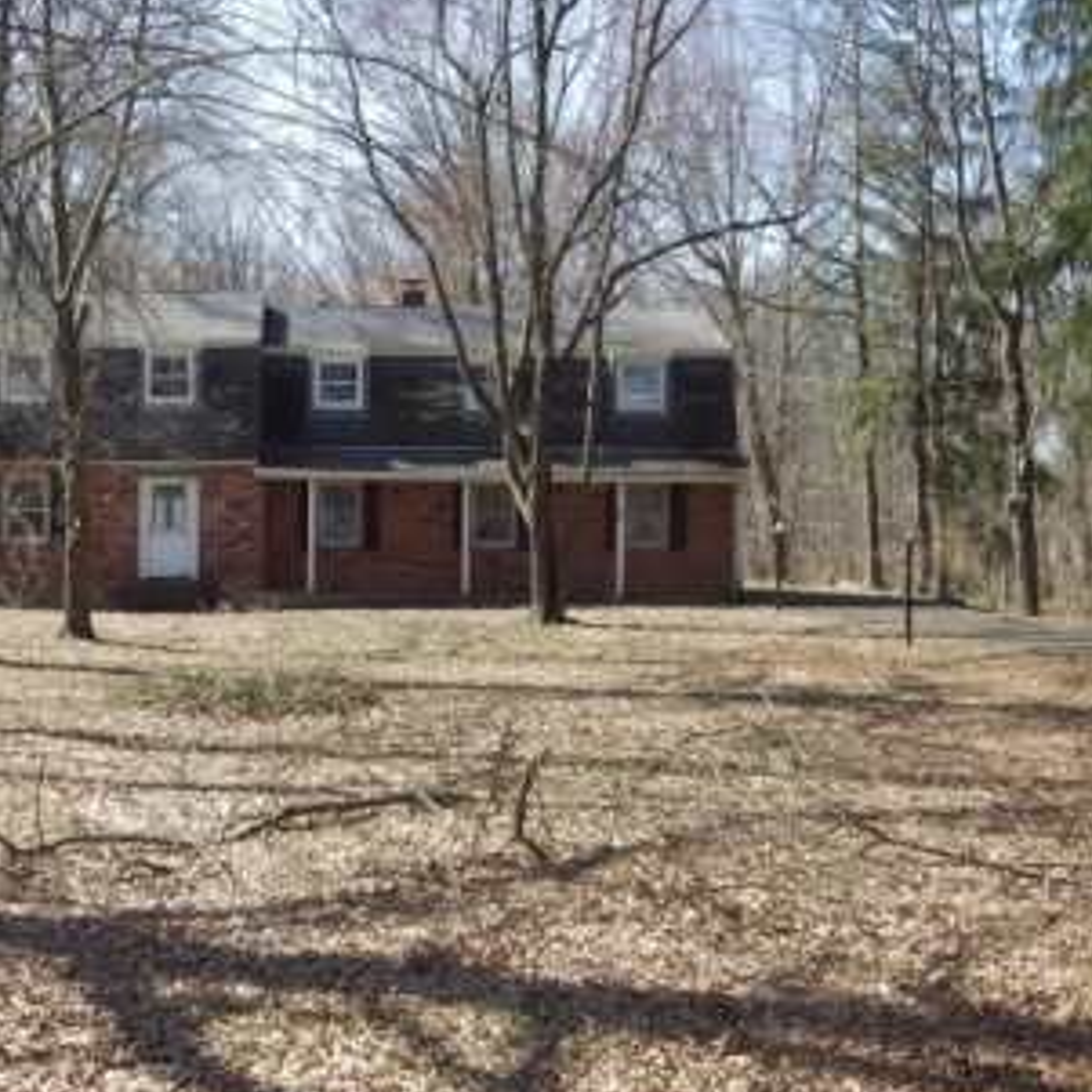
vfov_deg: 31.6
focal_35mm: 54
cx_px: 283
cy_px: 522
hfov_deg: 31.1
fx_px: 1927
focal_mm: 7.4
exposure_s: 1/320
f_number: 3.6
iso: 100
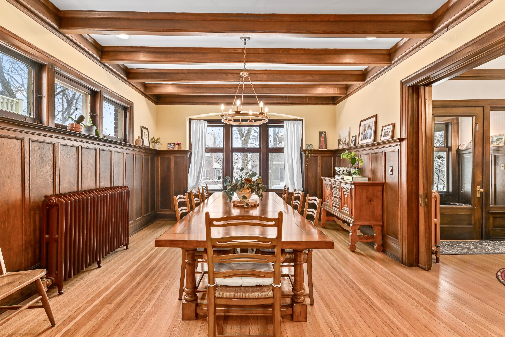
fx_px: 238
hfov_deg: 93.2
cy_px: 168
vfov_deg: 70.4
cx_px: 242
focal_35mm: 17
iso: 320
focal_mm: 16
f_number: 8
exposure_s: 1.6
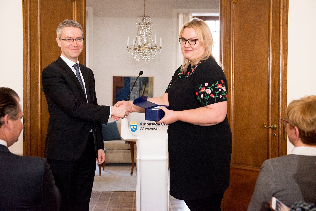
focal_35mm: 50
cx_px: 158
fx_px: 439
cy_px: 106
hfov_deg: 39.6
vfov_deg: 27.0
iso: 800
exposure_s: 1/250
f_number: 4.5
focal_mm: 50
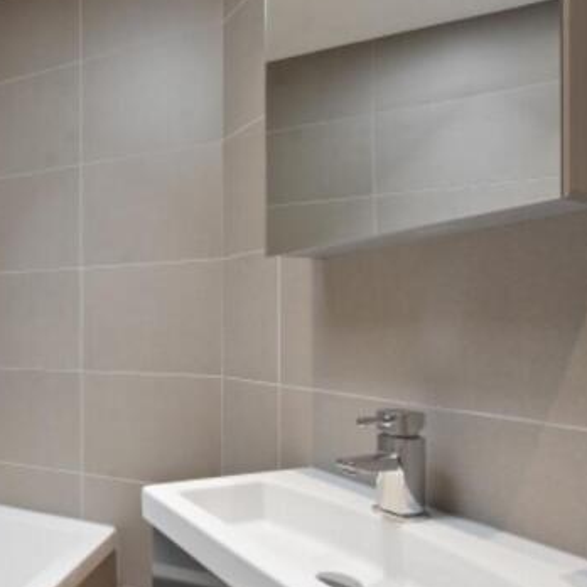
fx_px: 460
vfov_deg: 64.6
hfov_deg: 57.1
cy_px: 345
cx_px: 72
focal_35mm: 24
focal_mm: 10
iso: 250
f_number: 8
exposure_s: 1/5
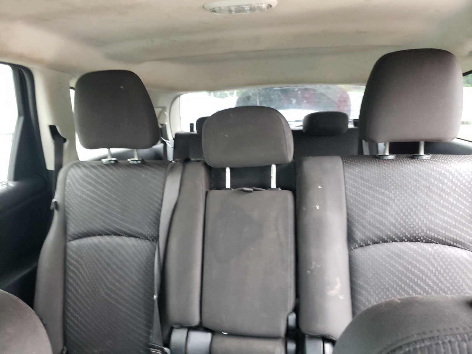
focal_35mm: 26
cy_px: 177
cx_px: 236
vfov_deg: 53.1
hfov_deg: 67.3
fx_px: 355
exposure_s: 1/30
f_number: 1.5
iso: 296
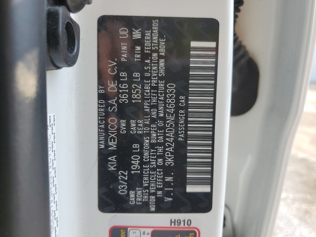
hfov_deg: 67.3
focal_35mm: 26
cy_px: 118
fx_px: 237
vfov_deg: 53.1
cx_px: 158
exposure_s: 1/833
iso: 50
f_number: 1.5
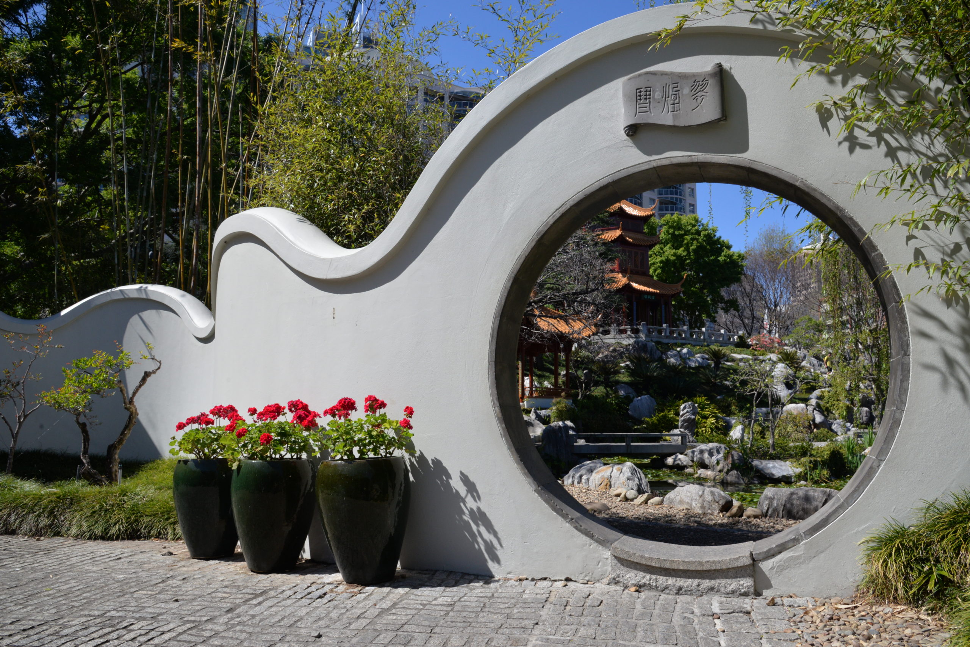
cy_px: 324
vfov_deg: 47.9
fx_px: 727
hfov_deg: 67.4
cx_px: 485
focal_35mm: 27
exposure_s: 1/640
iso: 800
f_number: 13
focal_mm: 27
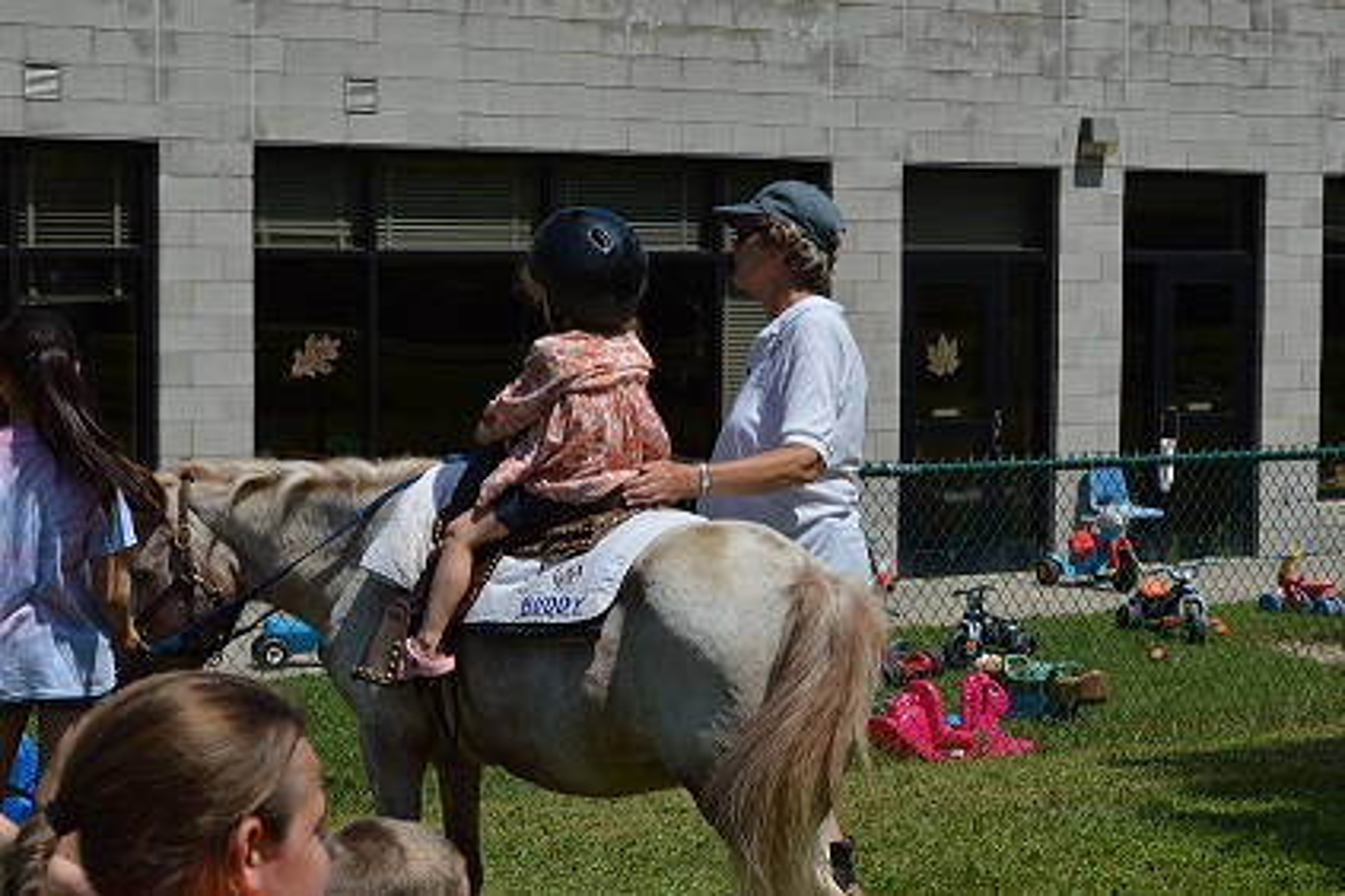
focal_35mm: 82
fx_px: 3082
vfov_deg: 16.6
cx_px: 672
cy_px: 448
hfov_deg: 24.6
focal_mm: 55
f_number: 9
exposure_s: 1/400
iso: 100
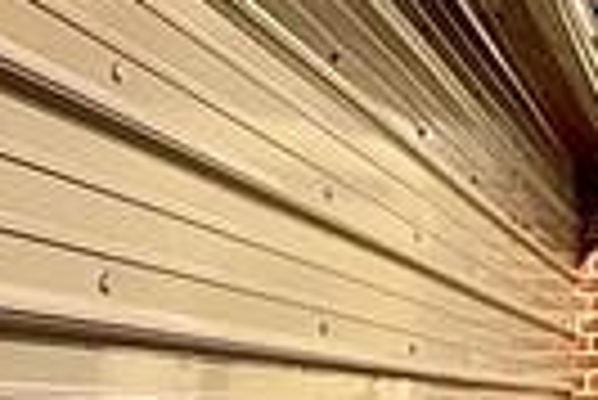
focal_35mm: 112
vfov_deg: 12.3
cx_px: 1668
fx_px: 1862
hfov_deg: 12.0
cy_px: 193
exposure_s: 1/1656
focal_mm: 2.22
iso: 50
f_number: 2.2
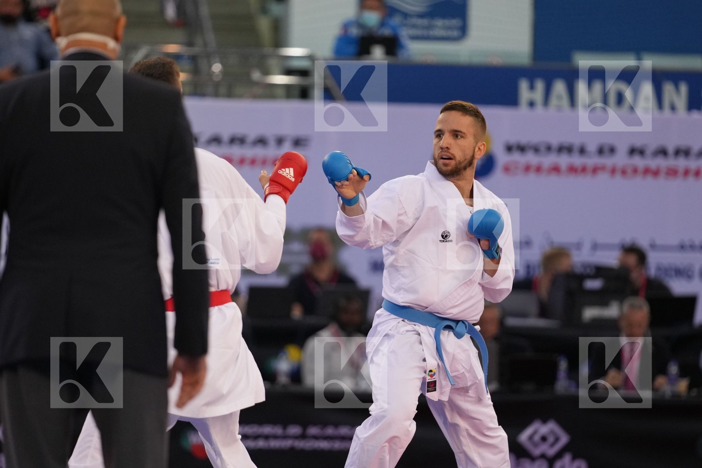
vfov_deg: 4.6
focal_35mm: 300
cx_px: 351
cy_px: 234
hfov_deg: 6.9
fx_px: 5850
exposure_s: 1/1000
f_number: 2.8
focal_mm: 200
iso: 2000
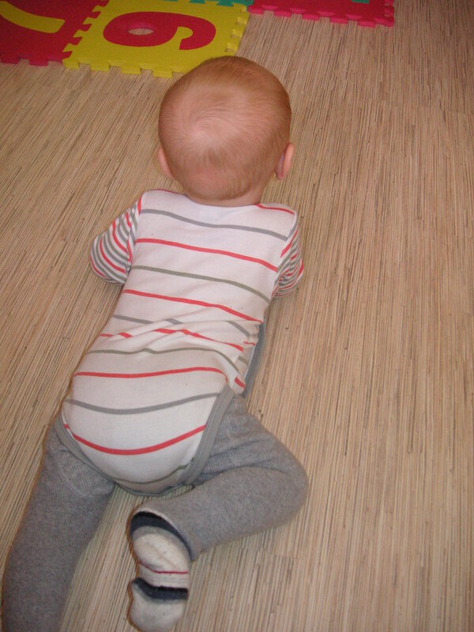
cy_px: 316
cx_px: 237
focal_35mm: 37
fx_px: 676
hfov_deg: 38.7
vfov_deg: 50.1
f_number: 2.8
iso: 160
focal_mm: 6.1
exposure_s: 1/45
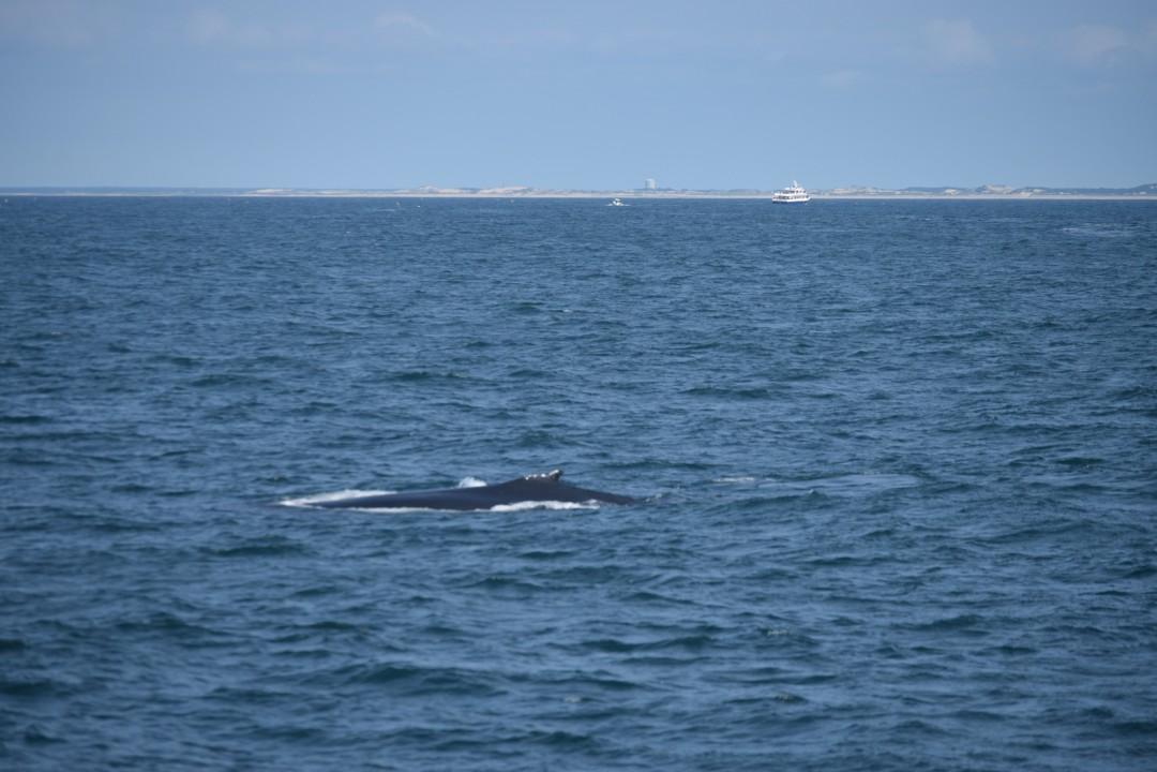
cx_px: 578
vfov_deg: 5.9
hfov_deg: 8.9
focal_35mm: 232
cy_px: 386
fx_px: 7472
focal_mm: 155
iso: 200
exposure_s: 1/1600
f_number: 5.6
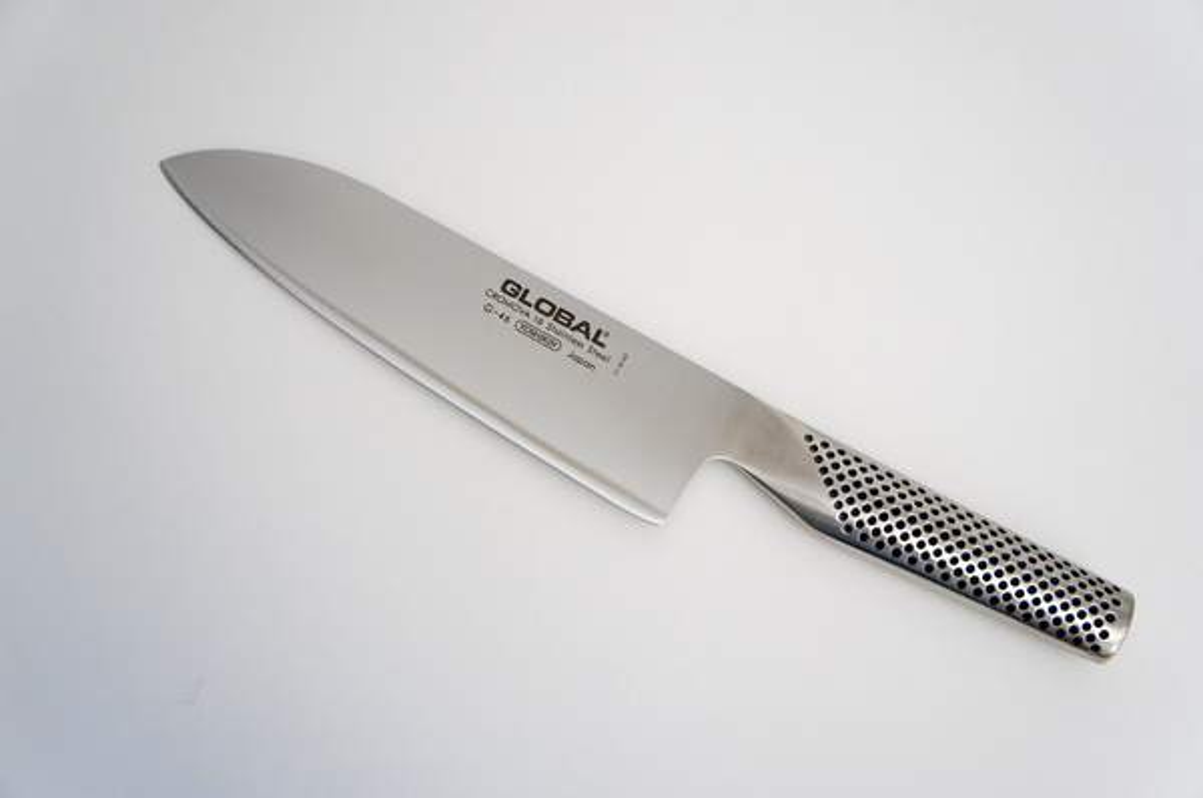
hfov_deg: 49.6
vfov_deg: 34.1
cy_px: 399
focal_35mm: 39
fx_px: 1301
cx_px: 602
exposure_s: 1/60
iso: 500
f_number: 4
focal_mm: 26
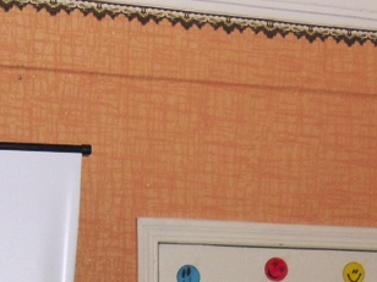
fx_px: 1122
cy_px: 458
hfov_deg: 19.1
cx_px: 164
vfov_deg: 13.3
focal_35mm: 103
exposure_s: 1/45
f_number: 3.3
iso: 100
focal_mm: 5.6
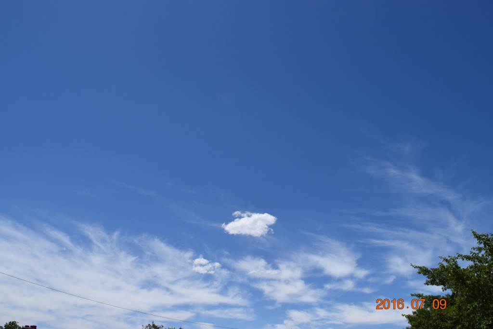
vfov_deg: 47.9
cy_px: 164
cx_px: 246
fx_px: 370
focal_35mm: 27
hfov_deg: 67.4
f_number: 11
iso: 200
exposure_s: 1/500
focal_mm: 18
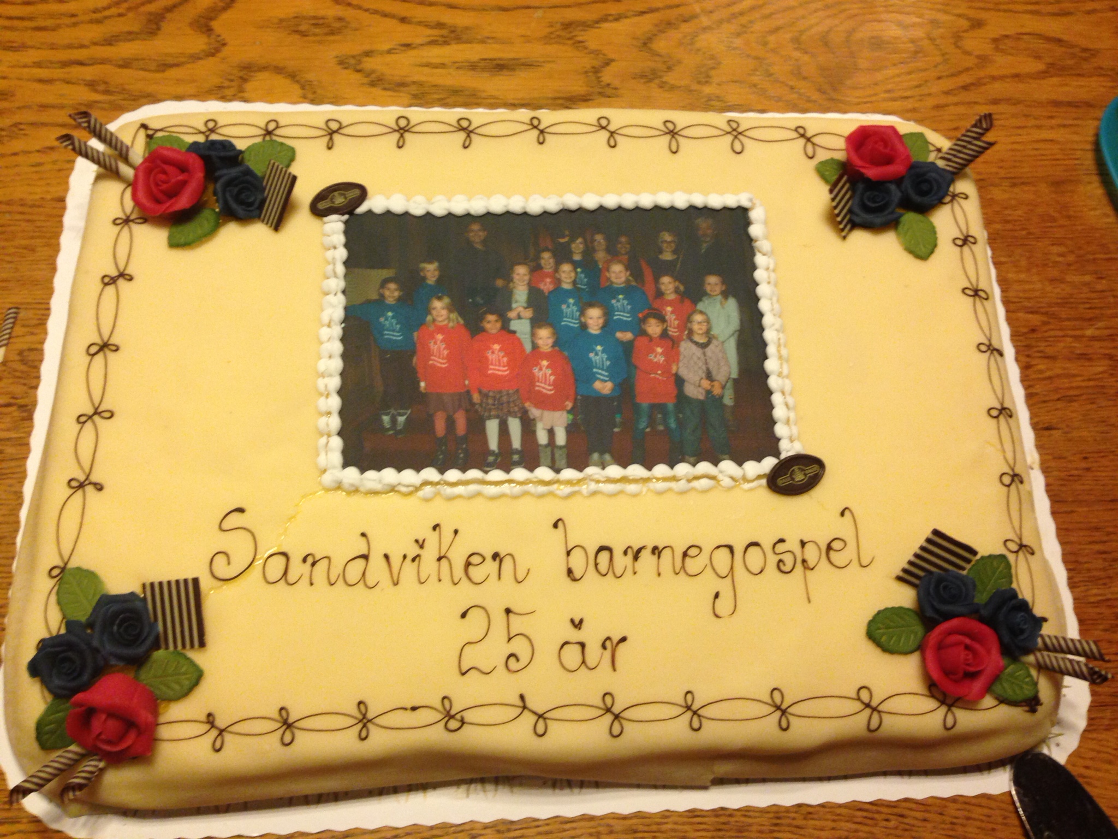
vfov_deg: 42.9
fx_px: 1066
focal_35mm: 33
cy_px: 420
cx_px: 559
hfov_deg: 55.4
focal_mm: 4.12
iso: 160
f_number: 2.4
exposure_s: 1/20
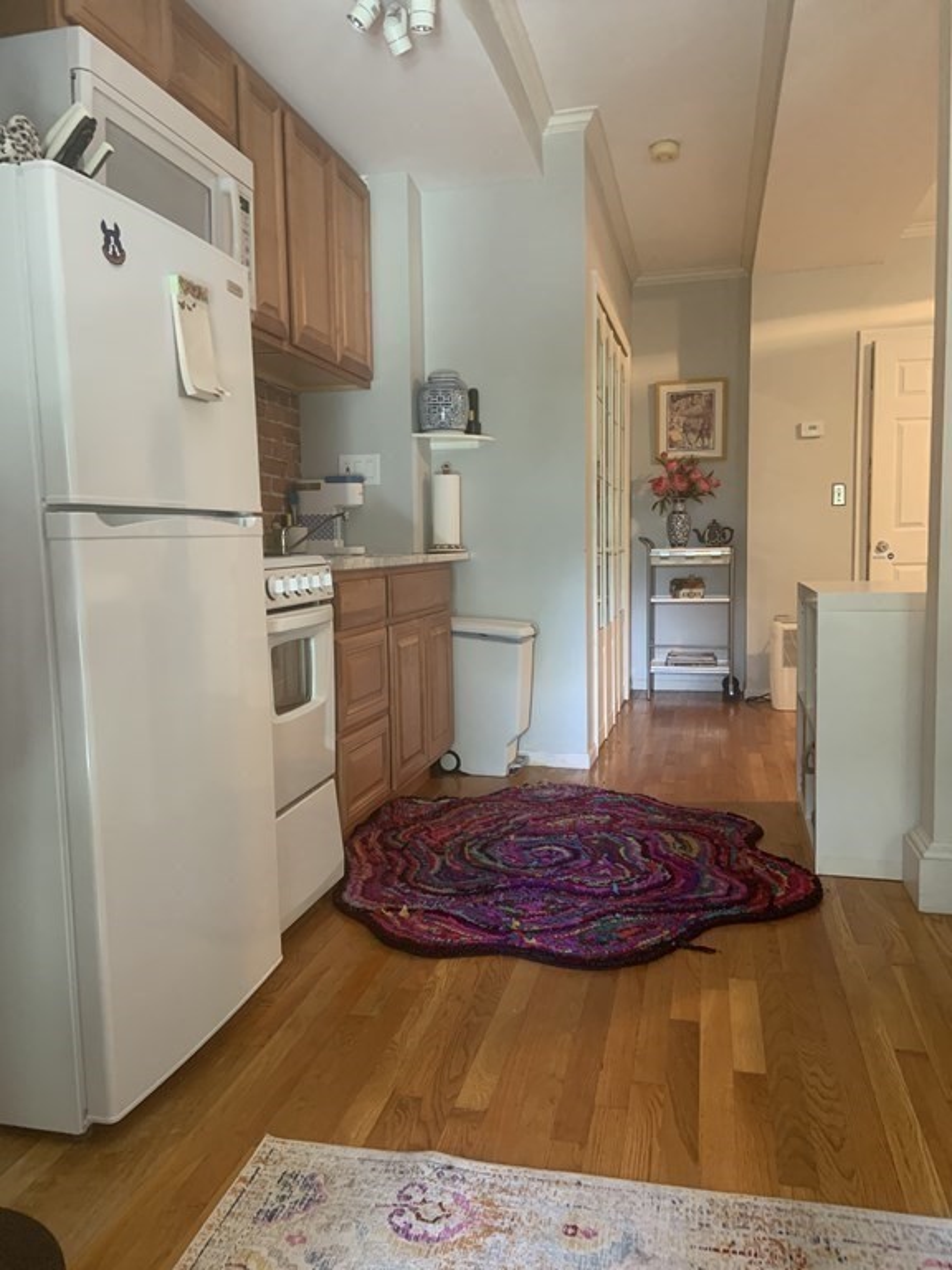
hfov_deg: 53.1
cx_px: 476
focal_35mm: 26
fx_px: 953
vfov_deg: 67.3
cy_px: 635
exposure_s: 1/40
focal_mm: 4.25
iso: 320
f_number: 1.8
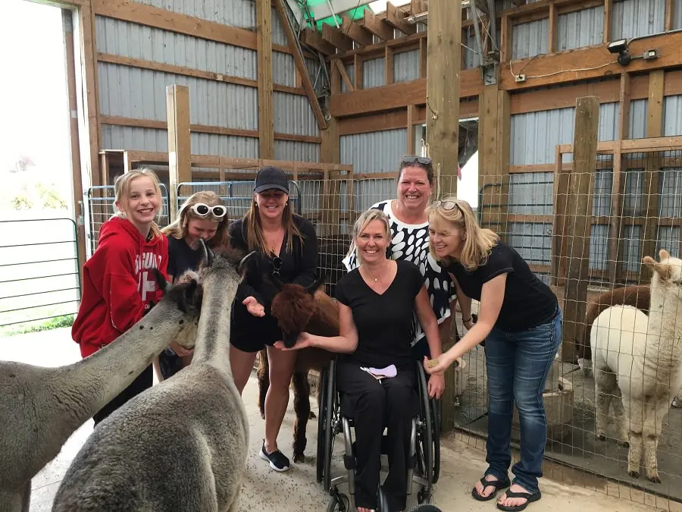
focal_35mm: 29
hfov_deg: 61.7
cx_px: 341
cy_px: 256
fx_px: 571
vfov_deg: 48.2
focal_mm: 4.15
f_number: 2.2
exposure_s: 1/40
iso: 32
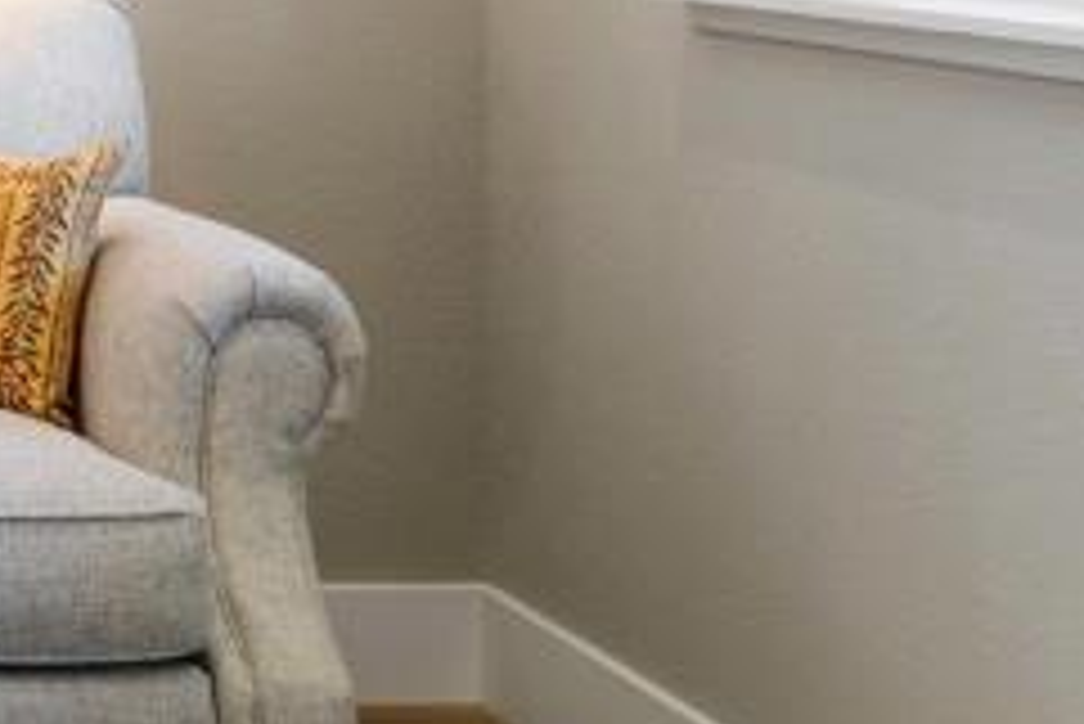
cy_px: -292
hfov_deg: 15.9
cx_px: -765
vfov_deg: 11.8
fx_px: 3374
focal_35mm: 112
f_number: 8
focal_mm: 12
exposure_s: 1/4
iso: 250
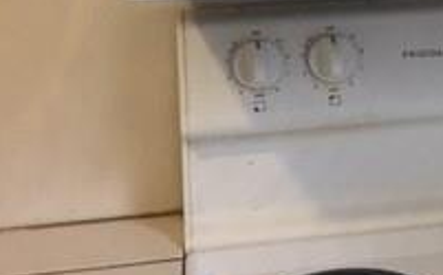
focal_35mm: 98
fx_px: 1182
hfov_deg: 20.3
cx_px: 487
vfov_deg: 12.9
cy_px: -81
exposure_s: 1/15
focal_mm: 4.15
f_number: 2.2
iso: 32
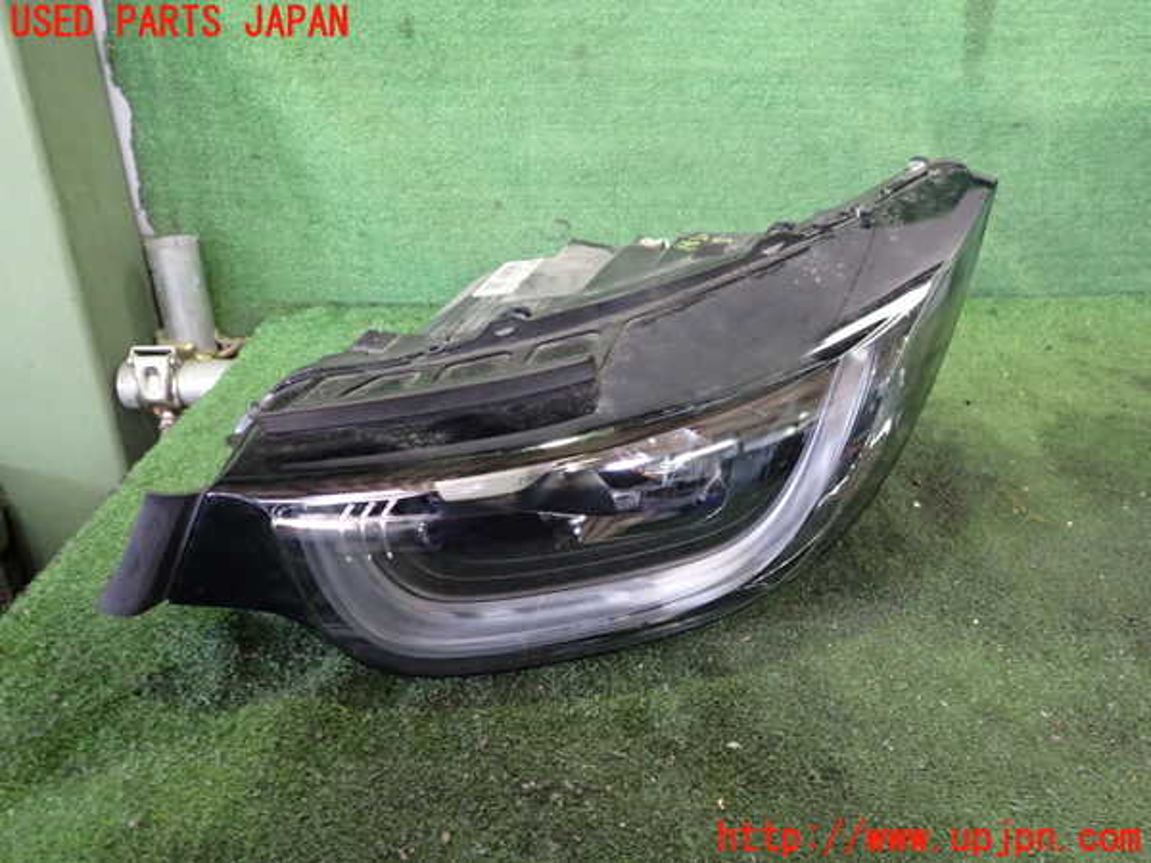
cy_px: 432
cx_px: 576
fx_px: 998
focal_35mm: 30
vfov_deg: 46.8
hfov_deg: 60.0
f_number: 2.3
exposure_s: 1/30
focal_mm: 5.4
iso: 640
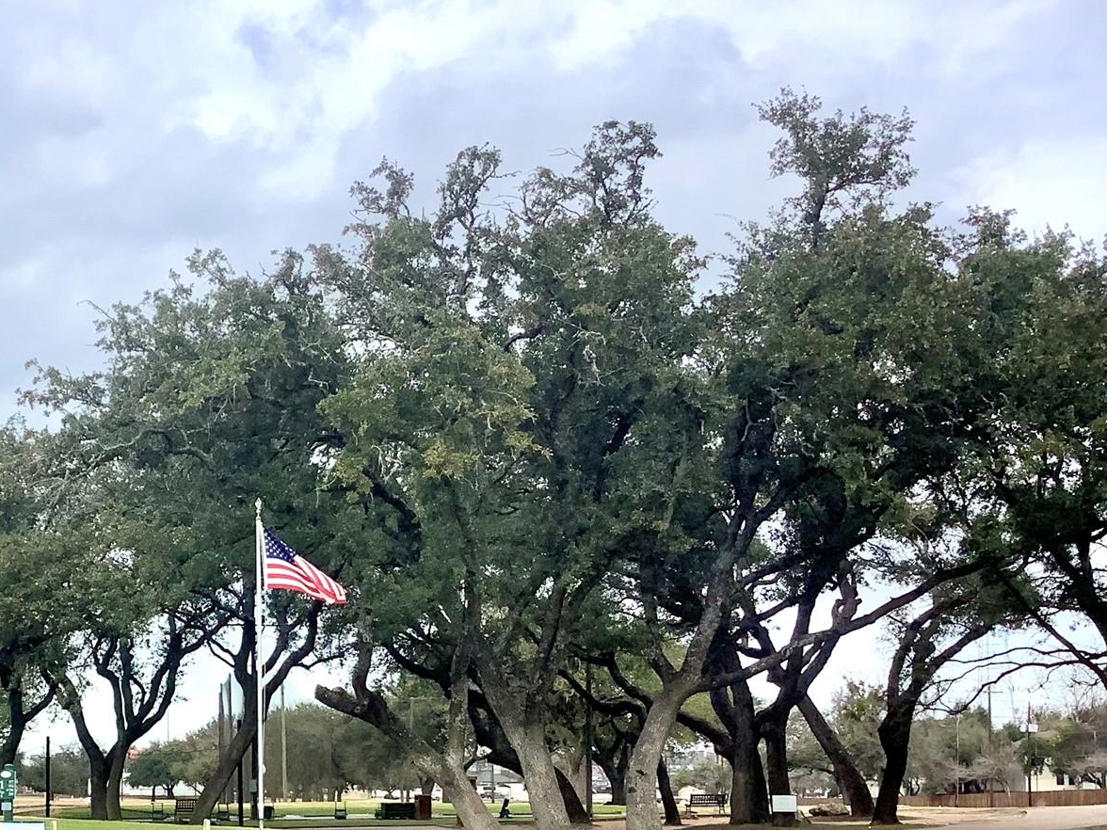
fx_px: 1727
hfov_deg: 33.9
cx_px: 147
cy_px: 668
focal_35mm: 54
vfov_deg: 26.5
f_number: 2.4
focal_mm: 3.3
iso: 25
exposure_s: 1/747
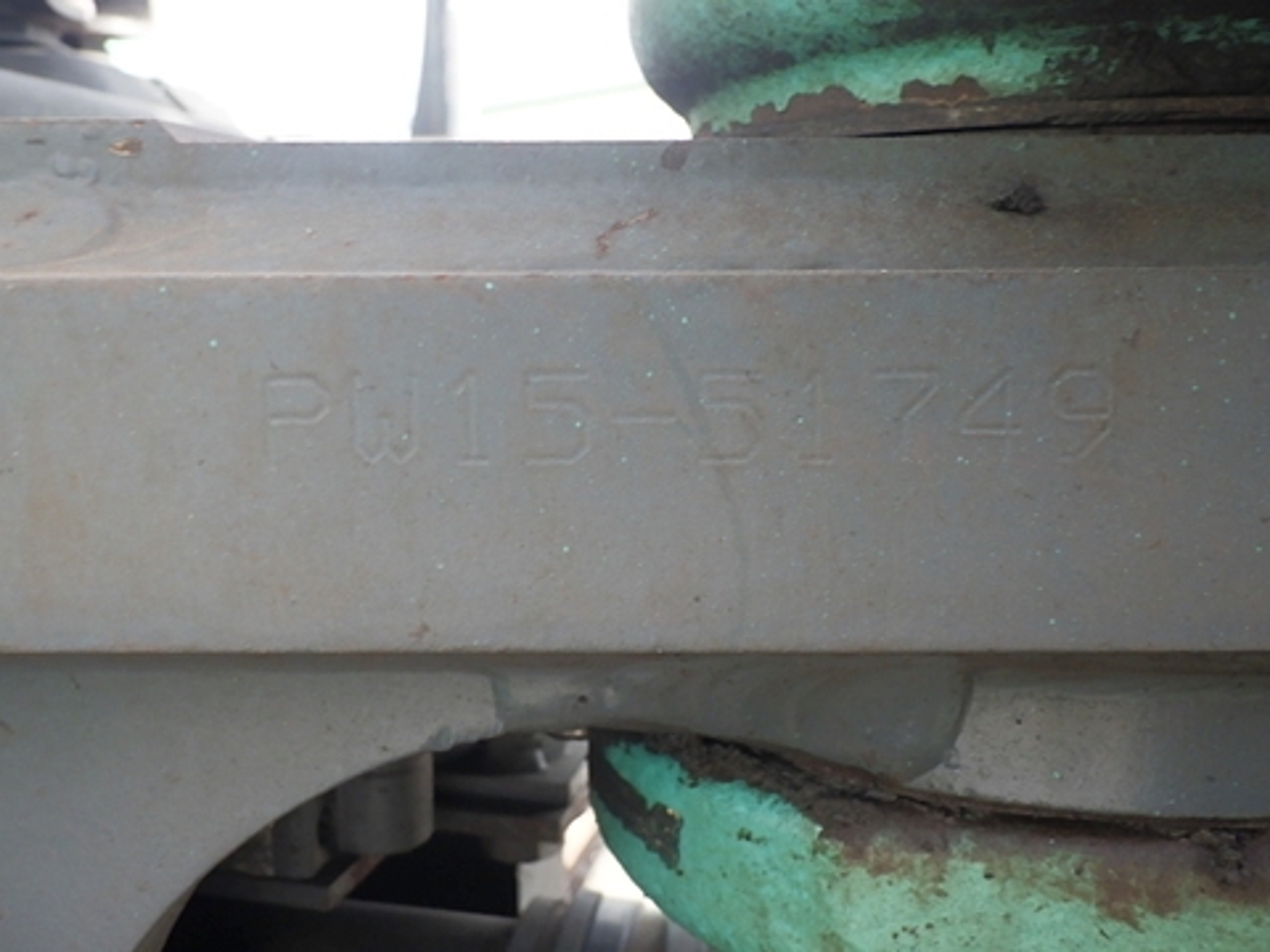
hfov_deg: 54.0
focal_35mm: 34
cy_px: 476
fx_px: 1247
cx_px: 635
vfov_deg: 41.8
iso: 250
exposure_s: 1/160
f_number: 3.8
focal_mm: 6.1
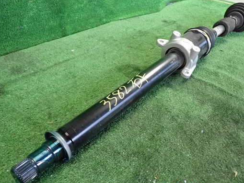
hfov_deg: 55.3
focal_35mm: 33
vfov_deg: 43.0
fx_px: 233
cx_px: 128
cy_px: 88
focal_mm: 5.05
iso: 2000
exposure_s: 1/125
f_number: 2.2
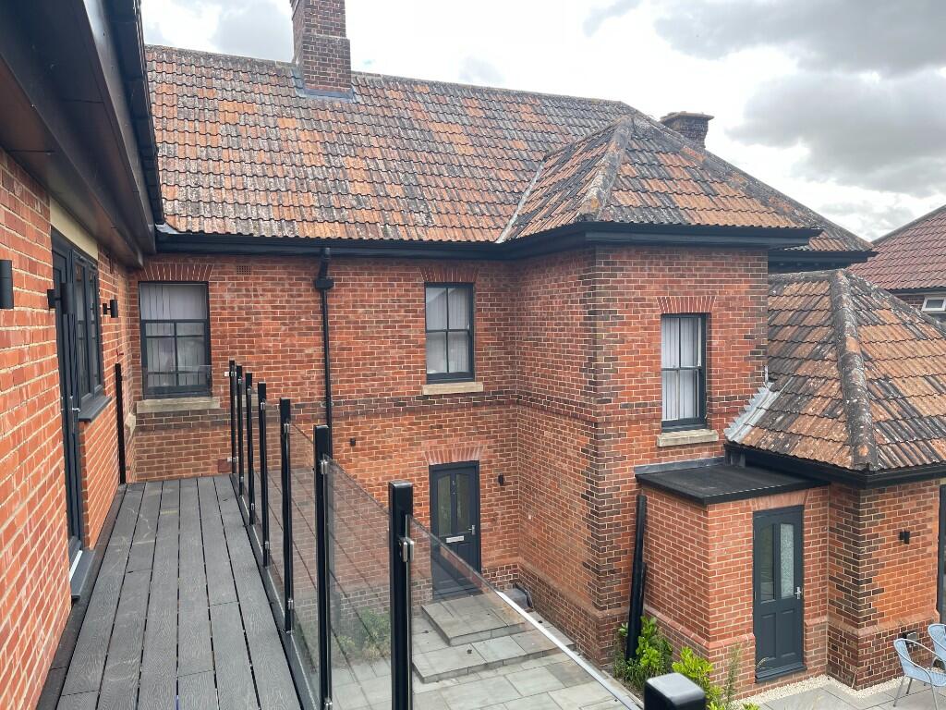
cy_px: 355
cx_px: 473
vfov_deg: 54.9
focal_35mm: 25
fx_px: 683
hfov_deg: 69.4
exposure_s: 1/722
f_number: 1.6
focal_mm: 5.1
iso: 32
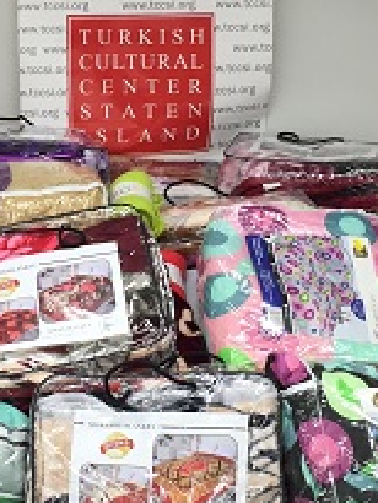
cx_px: 98
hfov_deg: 16.0
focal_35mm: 92
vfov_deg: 21.3
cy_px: 195
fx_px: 1338
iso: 32
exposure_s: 1/40
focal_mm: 4.15
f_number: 2.2
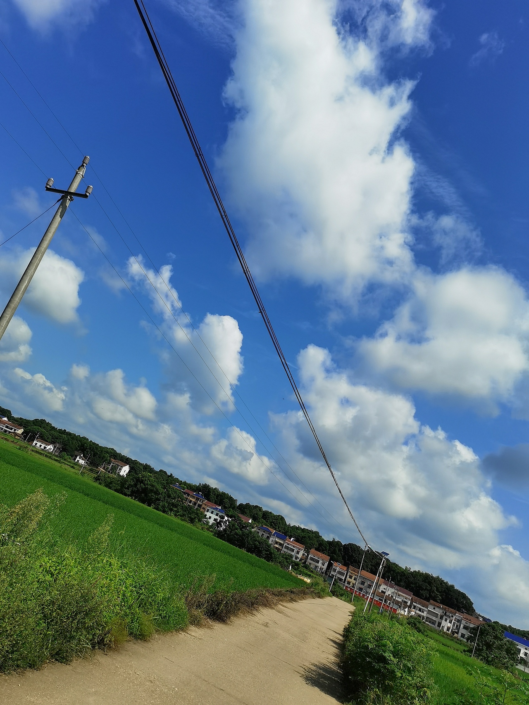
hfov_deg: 51.3
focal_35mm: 27
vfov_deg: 65.3
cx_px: 264
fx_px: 550
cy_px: 352
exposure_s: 1/10753
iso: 50
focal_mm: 6.71
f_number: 1.9
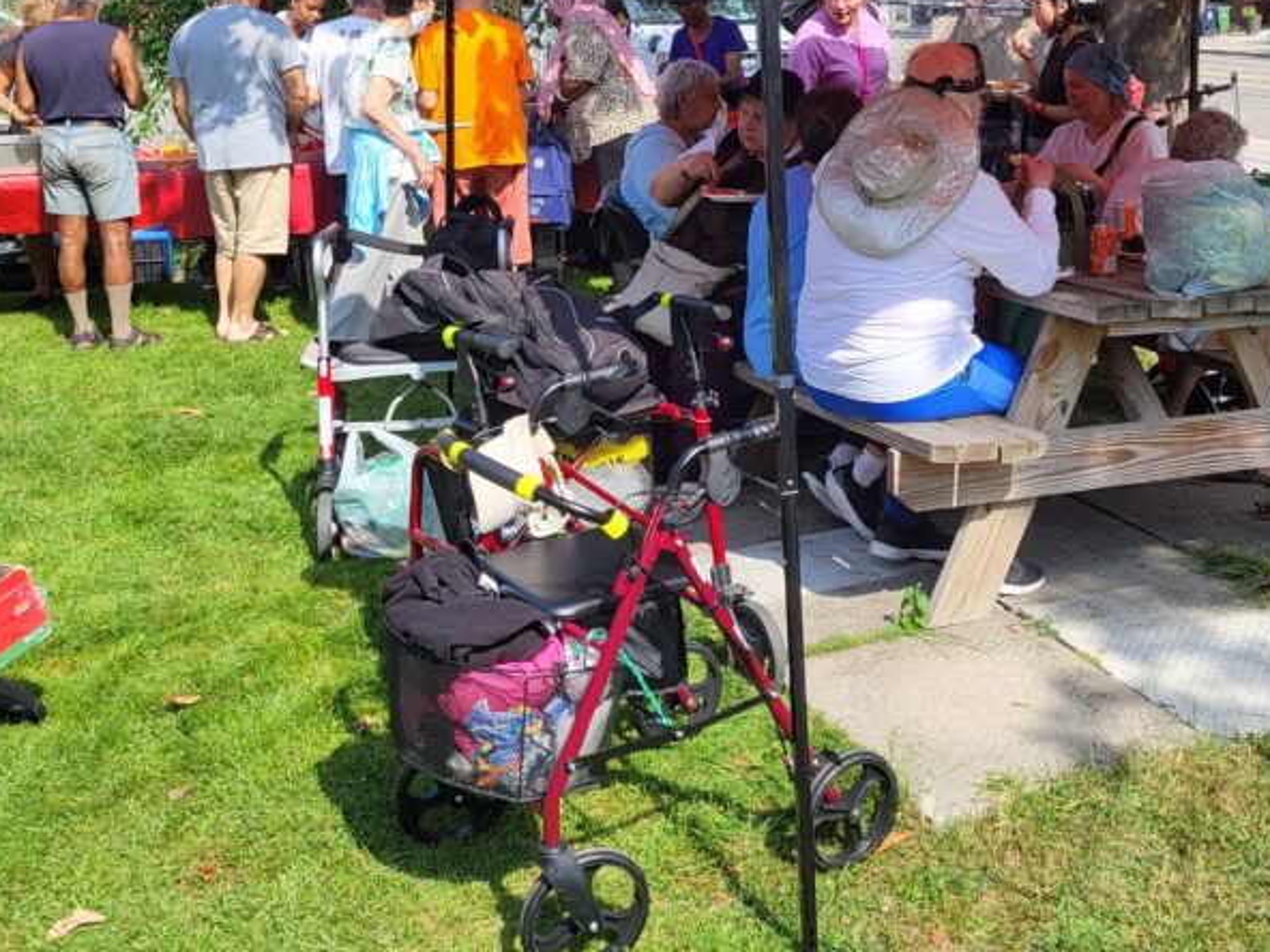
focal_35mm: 45
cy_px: 146
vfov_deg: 31.1
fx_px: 1651
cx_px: 884
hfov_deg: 41.3
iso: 40
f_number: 1.8
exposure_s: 1/1218
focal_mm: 5.4
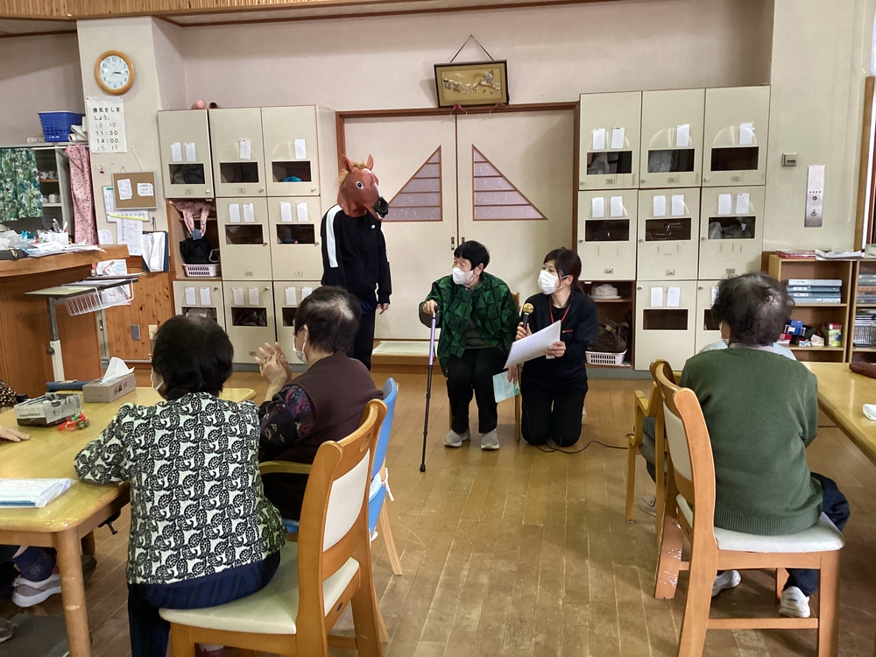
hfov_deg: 58.4
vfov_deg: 45.4
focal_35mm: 31
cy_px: 328
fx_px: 784
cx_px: 438
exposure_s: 1/60
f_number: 2.4
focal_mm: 3.3
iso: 250
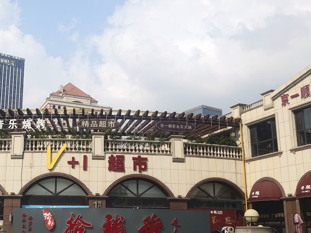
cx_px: 85
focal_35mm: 51
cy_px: 147
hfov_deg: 36.8
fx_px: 458
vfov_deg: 28.4
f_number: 1.8
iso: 50
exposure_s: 1/2681
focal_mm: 4.35
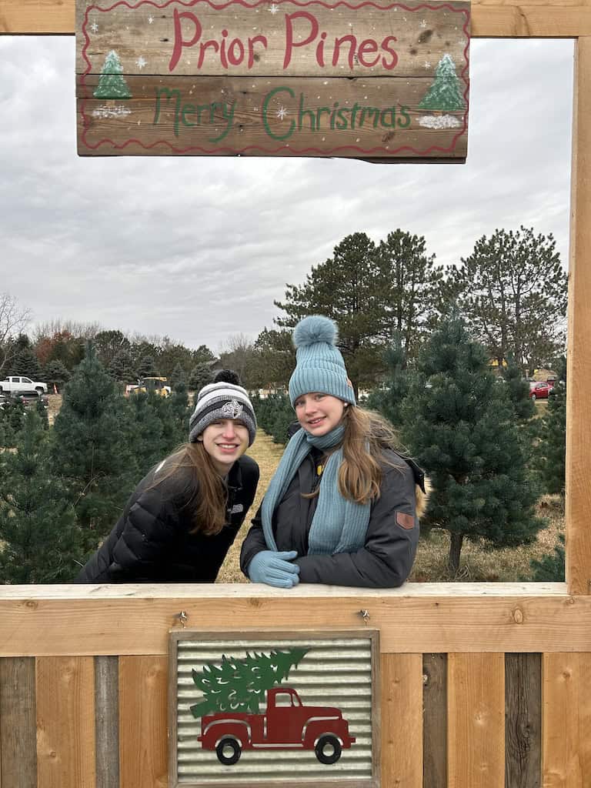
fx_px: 592
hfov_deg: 53.1
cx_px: 296
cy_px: 394
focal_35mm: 26
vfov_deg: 67.3
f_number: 1.5
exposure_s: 1/547
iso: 50
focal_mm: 5.7
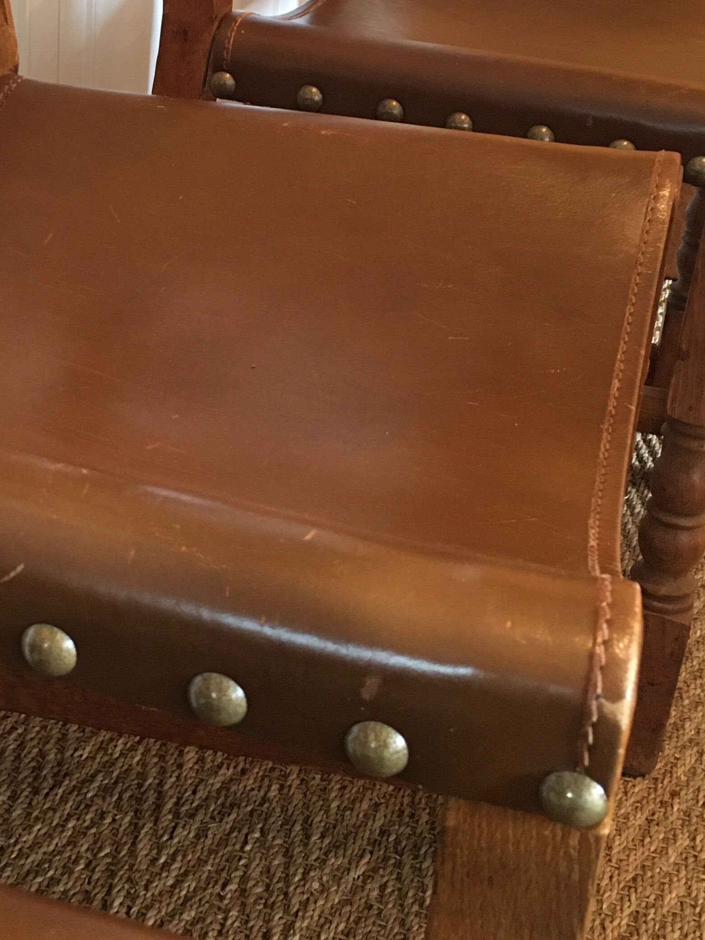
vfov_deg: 34.3
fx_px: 1521
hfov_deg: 25.8
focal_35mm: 56
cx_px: 181
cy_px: 389
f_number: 2.2
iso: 200
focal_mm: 4.15
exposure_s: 1/17
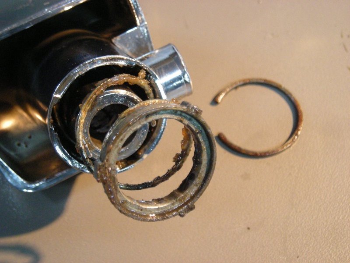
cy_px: 132
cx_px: 175
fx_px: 657
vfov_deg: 22.6
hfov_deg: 29.8
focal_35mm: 65
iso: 378
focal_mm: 10.8
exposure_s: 1/8
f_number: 3.9
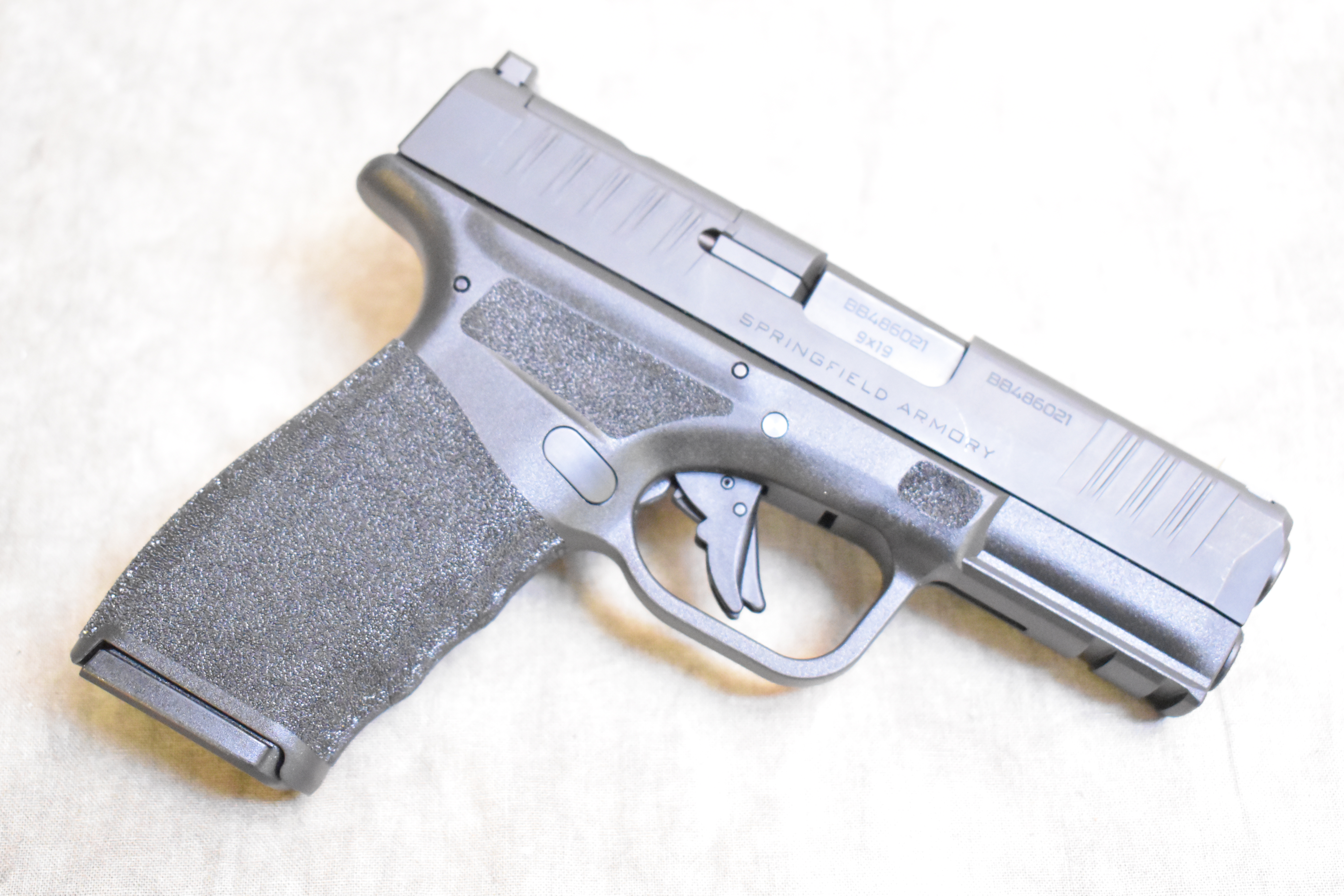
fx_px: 2128
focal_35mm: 57
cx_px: 672
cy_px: 448
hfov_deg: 35.1
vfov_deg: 23.8
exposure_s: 1/30
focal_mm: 38
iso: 12800
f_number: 4.8
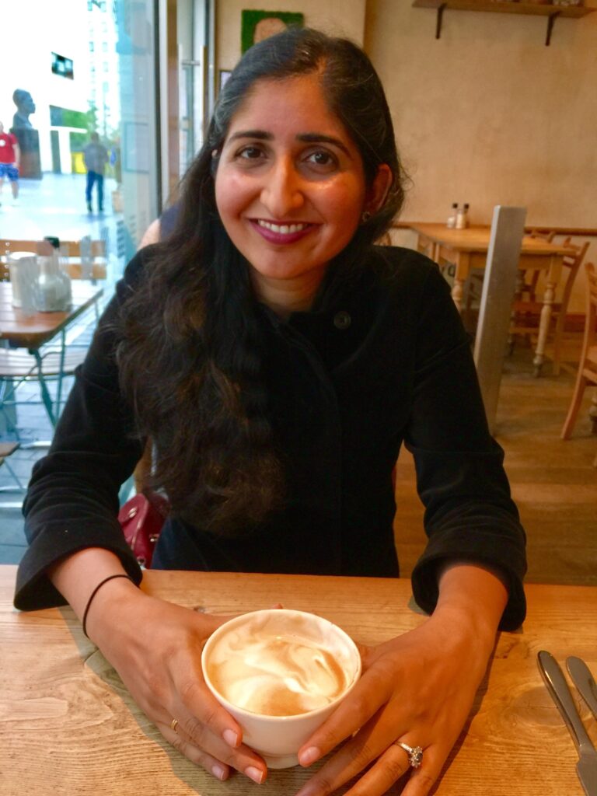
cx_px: 298
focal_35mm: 29
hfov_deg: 48.2
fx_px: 667
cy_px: 398
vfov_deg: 61.7
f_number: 2.2
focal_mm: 4.15
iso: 64
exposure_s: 1/17
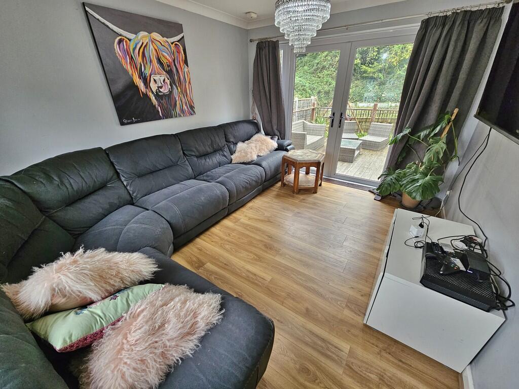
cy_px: 194
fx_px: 195
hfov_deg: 106.2
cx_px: 260
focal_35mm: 13
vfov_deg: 89.9
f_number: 2.2
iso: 200
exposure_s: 1/50
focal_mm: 2.2
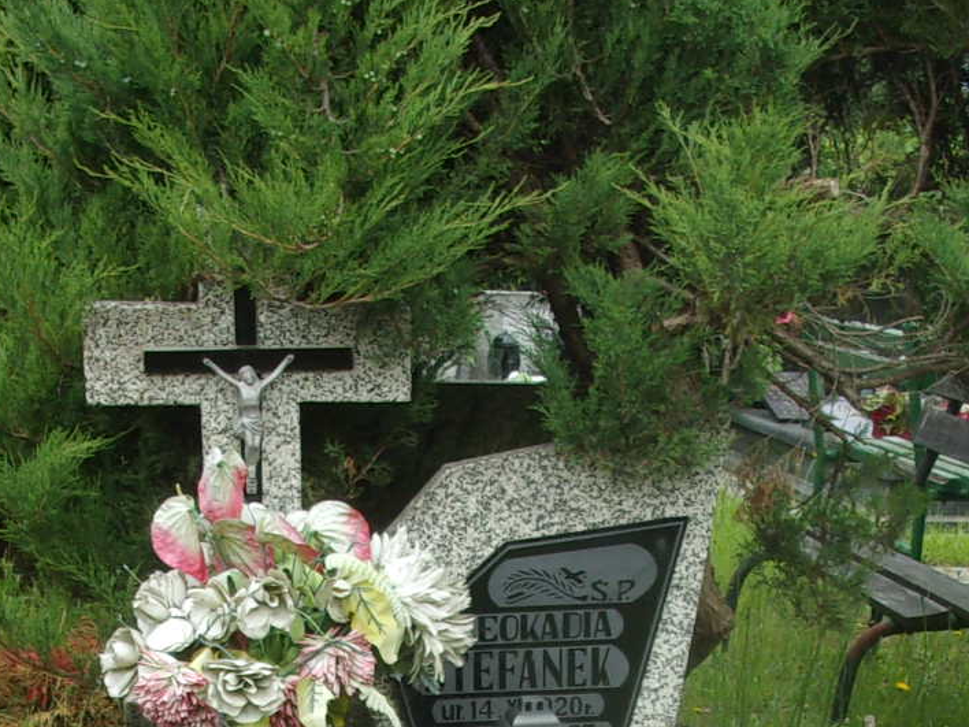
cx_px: 467
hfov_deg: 24.1
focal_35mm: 81
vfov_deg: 16.9
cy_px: 1013
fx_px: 2267
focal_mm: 5.1
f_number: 3.9
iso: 80
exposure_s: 1/160
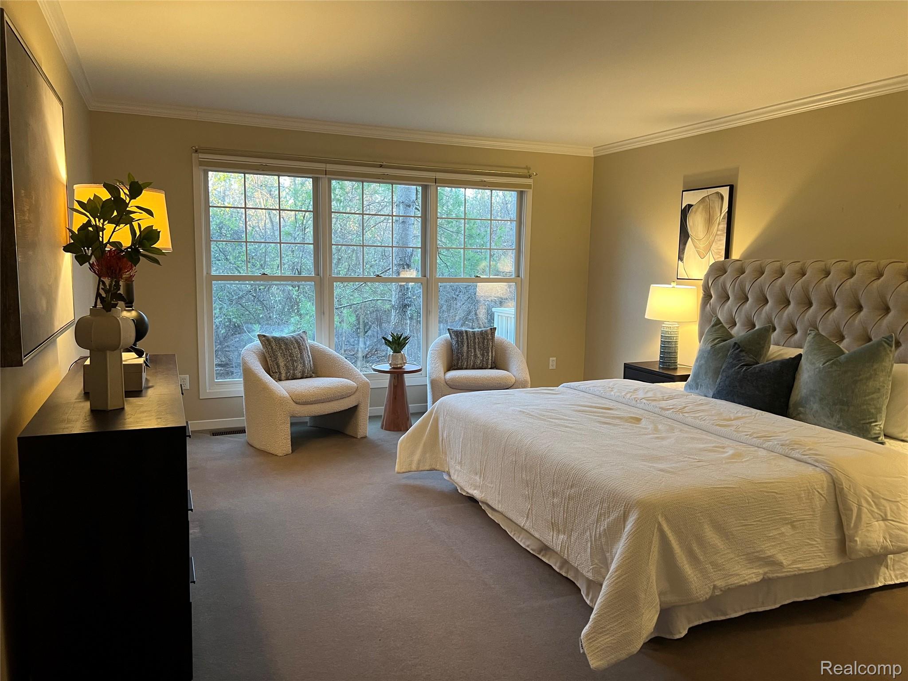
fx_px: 682
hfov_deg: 67.3
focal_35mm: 26
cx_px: 454
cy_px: 340
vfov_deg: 53.1
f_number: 1.5
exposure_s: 1/60
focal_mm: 5.7
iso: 200
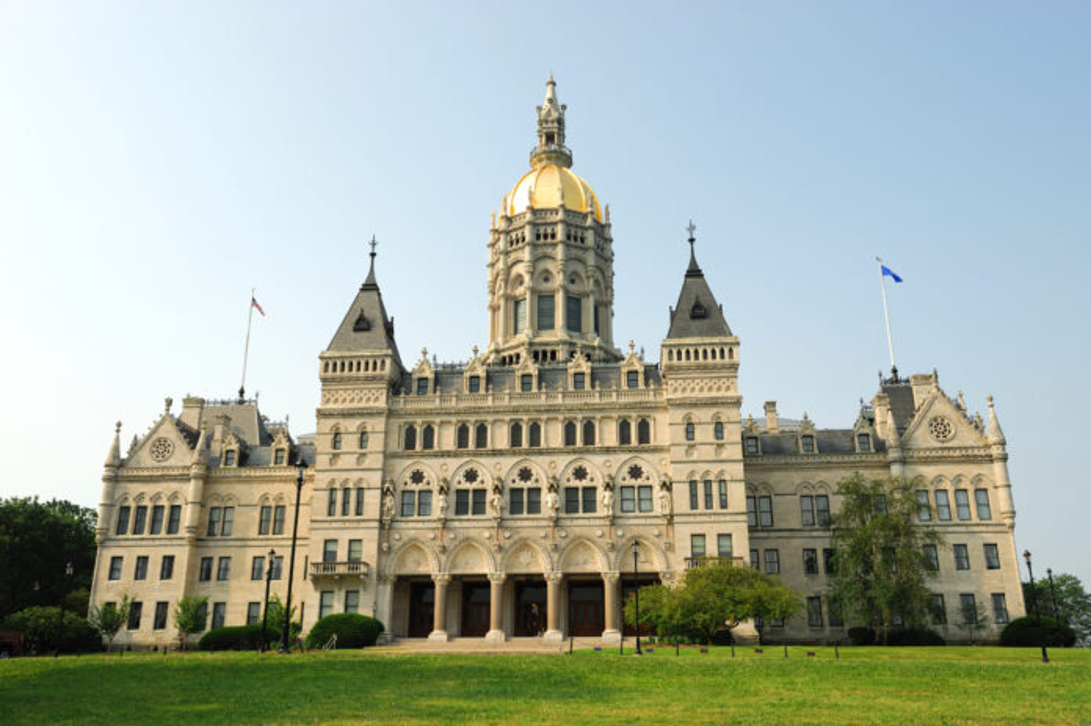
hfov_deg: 58.8
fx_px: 969
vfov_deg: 41.1
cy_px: 363
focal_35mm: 32
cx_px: 546
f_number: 7.1
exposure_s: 1/1000
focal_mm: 32
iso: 400
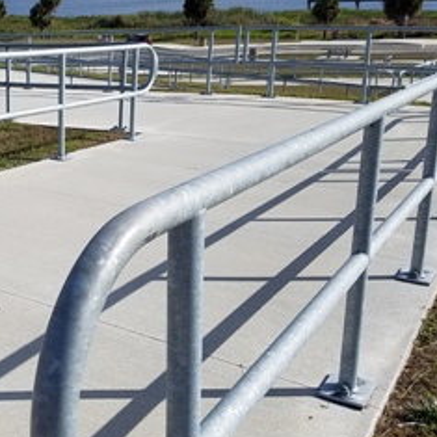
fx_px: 671
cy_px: 156
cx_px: 28
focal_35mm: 47
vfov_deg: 35.8
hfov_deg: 33.7
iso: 50
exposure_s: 1/4096
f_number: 1.7
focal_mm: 4.2
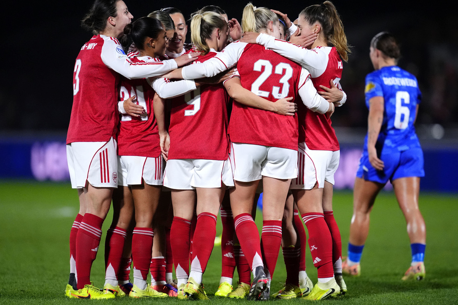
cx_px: 229
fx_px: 5089
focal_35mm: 400
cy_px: 152
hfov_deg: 5.2
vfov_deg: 3.4
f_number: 2.8
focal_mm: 400
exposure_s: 1/2000
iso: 5000
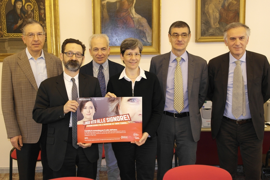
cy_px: 90
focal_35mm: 43
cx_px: 135
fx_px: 322
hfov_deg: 45.4
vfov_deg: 31.2
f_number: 4
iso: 400
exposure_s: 1/50
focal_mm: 28
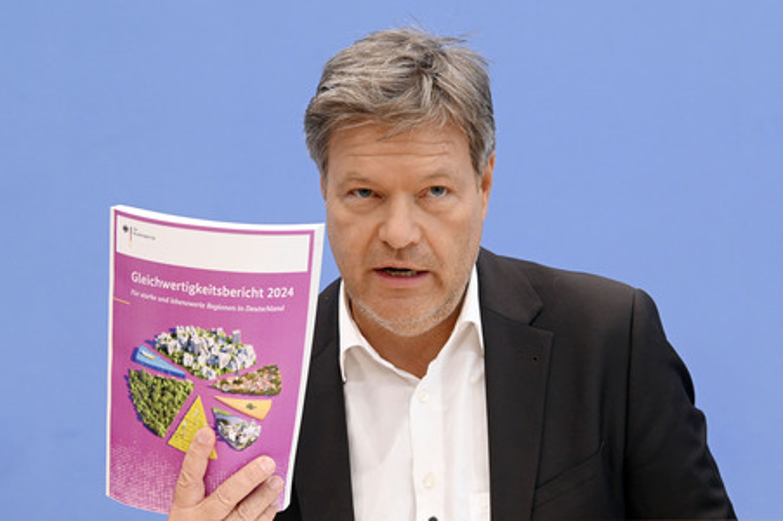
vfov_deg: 13.7
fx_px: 2173
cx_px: 392
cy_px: 260
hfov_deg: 20.4
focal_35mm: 100
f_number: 5
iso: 3200
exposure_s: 1/500
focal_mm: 100
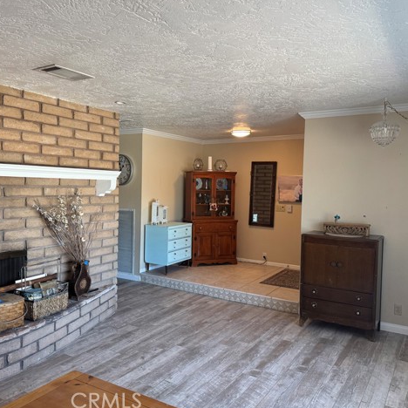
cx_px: 172
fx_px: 387
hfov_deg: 55.4
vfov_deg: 55.6
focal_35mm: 29
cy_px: 204
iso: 200
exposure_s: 1/120
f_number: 1.78
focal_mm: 6.76
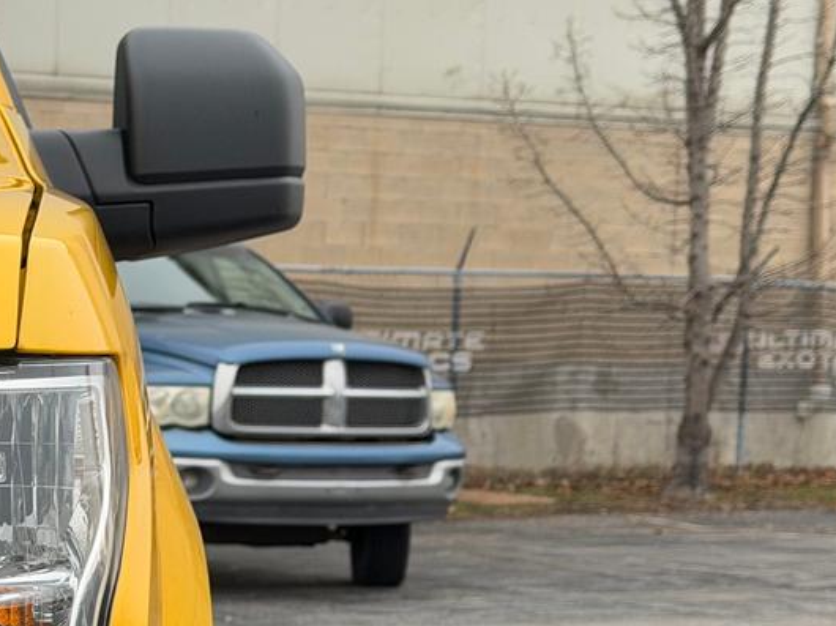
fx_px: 2800
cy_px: 628
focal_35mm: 116
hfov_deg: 16.4
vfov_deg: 12.6
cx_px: -134
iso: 64
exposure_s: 1/2577
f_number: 1.78
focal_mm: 6.76
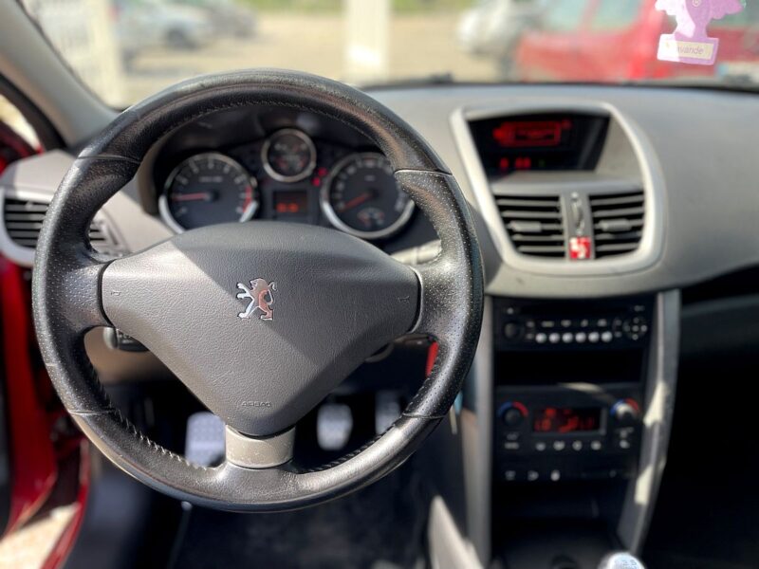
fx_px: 570
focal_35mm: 26
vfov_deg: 53.1
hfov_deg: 67.3
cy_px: 284
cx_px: 380
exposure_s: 1/404
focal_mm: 4.2
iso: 50
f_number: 1.6
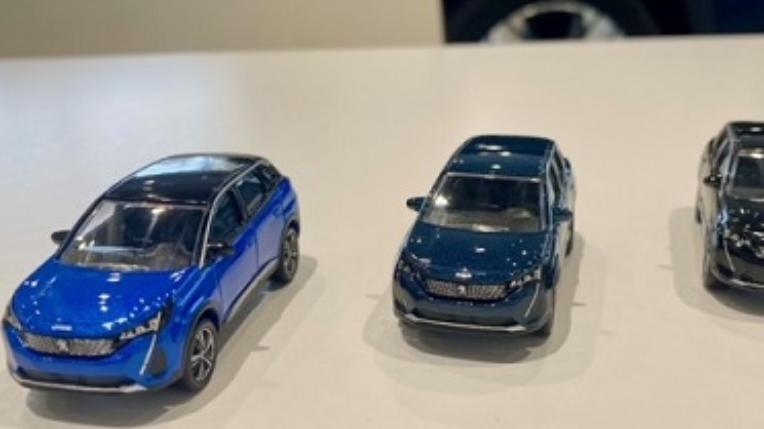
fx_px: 790
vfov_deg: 30.4
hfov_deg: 51.4
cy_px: 248
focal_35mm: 39
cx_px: 448
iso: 32
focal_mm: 4.25
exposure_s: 1/151
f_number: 1.8
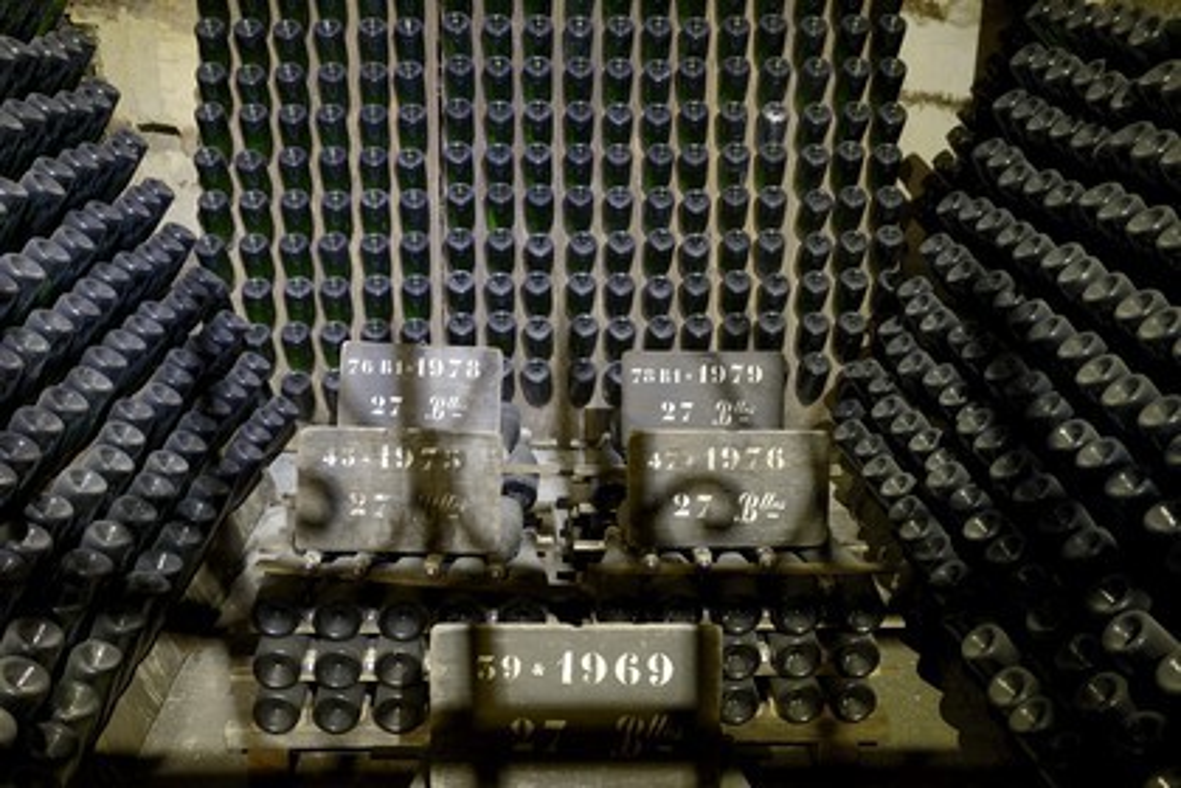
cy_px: 394
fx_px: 1247
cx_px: 590
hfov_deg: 50.7
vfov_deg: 35.1
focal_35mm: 38
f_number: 10
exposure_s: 25
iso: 400
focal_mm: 38
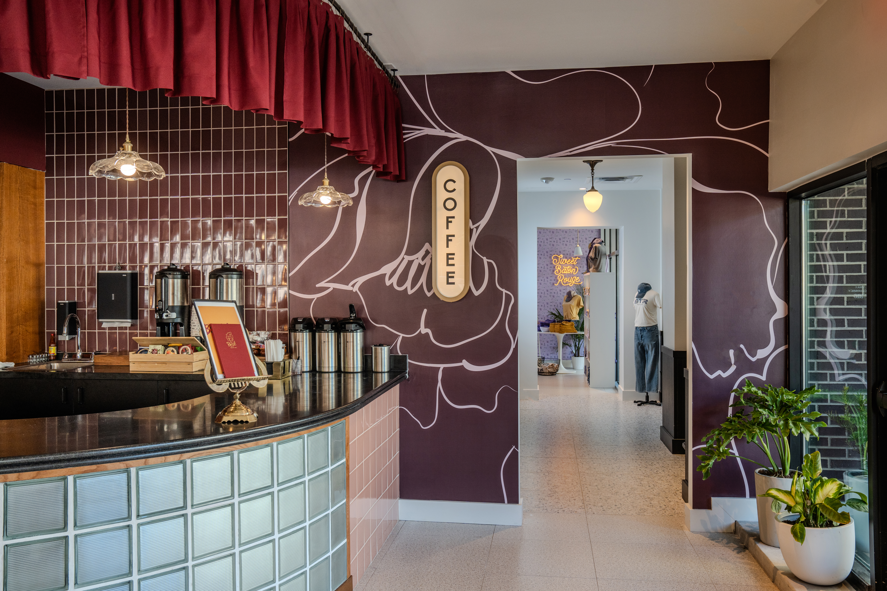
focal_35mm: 31
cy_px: 296
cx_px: 444
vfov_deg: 42.3
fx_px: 764
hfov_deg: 60.3
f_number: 6.3
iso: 400
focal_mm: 31
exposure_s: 1/50
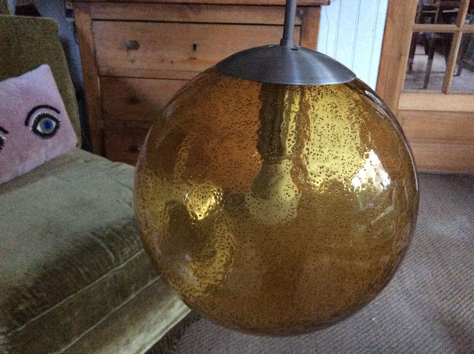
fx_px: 438
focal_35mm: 32
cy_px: 177
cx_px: 237
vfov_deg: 44.1
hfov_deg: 56.9
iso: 800
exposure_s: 1/17
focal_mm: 3.3
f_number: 2.4
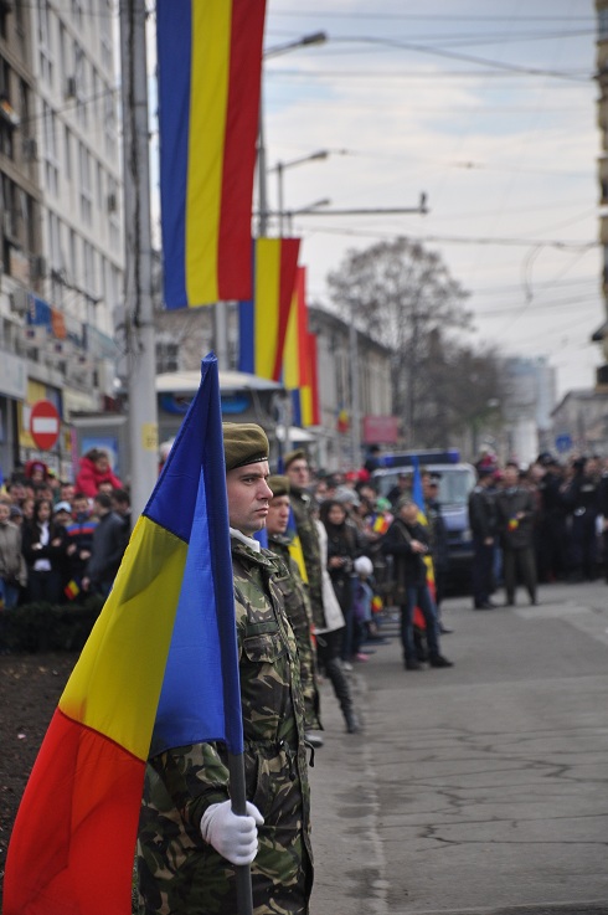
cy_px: 458
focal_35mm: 158
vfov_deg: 13.1
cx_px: 304
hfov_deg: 8.7
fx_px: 3997
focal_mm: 105
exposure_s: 1/800
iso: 500
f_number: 7.1
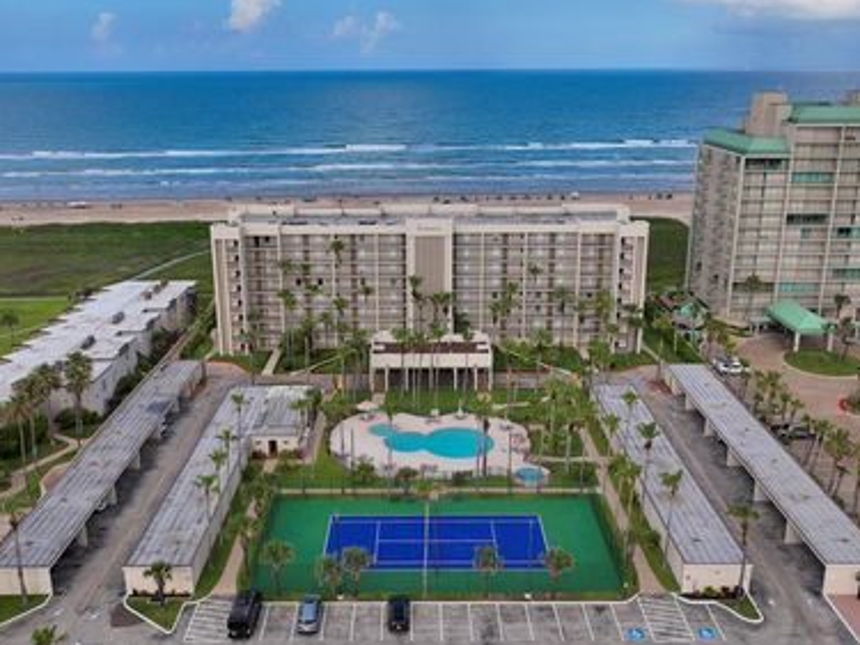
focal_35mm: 32
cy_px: 318
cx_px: 420
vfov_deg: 44.1
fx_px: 795
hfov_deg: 56.8
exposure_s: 1/50
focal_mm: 12.29
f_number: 2.8
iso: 100
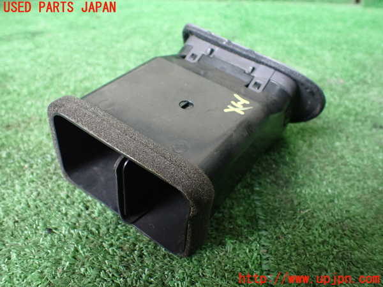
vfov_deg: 46.8
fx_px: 332
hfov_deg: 60.0
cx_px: 192
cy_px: 144
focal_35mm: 30
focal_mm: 5.4
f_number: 2.3
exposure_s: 1/80
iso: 800
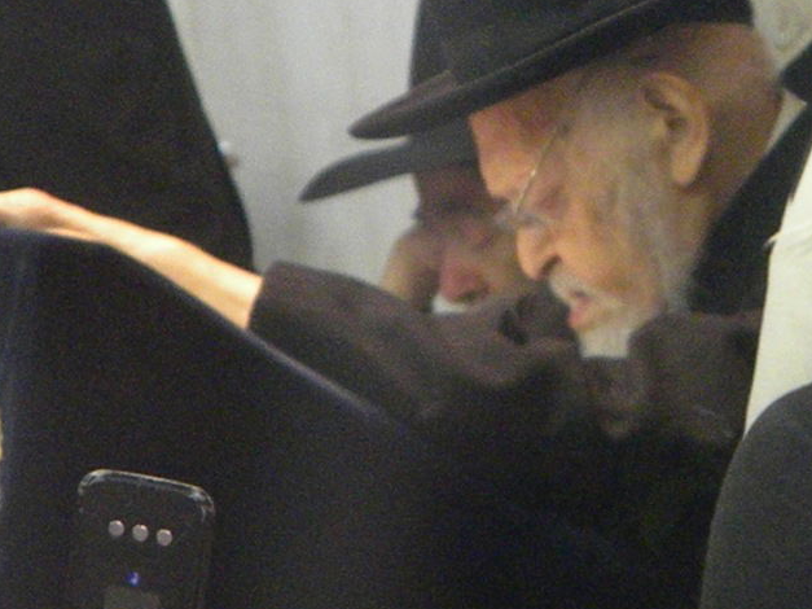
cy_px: 152
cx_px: 556
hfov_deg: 5.4
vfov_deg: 4.0
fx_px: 8654
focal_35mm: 369
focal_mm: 41
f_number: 5.4
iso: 2361
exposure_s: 1/71.6
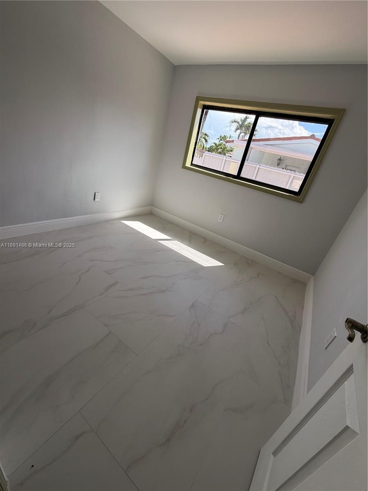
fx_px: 198
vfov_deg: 102.1
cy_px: 246
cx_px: 184
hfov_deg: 85.7
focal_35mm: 14
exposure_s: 1/210
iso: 50
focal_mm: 2.22
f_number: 2.2
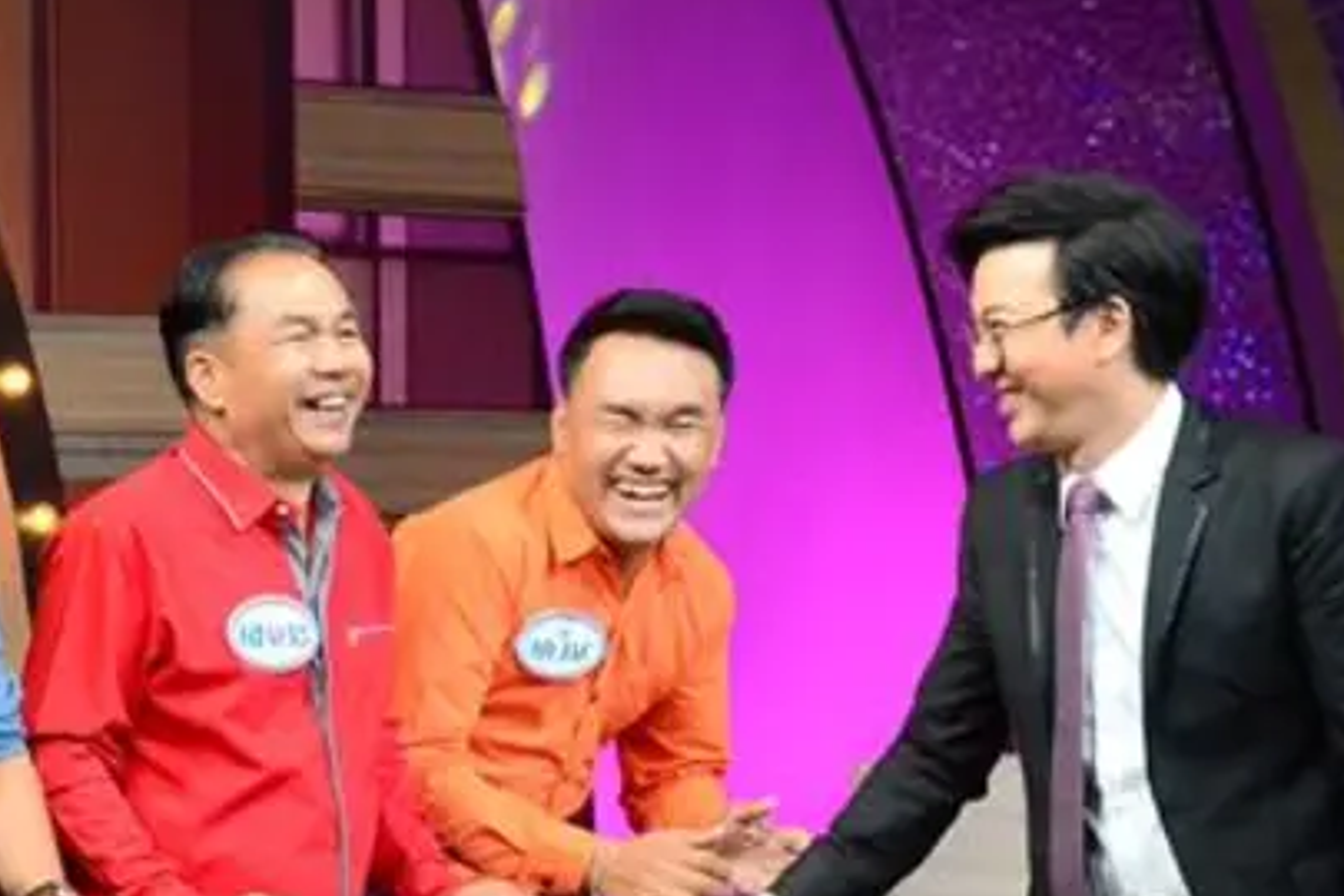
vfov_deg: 7.2
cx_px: 375
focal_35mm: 190
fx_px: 7093
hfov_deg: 10.8
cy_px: 667
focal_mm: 66
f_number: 5.6
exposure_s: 1/500
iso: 6400
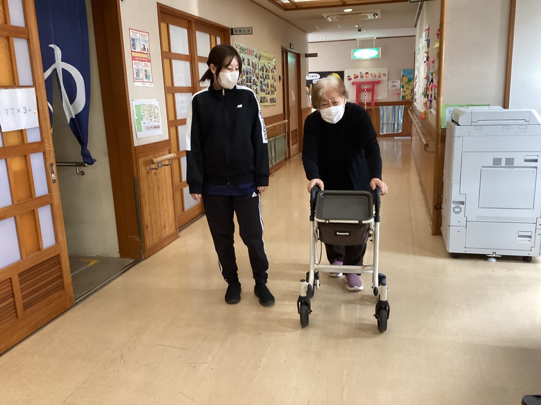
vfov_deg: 45.4
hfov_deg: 58.4
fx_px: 484
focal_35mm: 31
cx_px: 270
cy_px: 202
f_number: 2.4
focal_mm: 3.3
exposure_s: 1/60
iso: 250
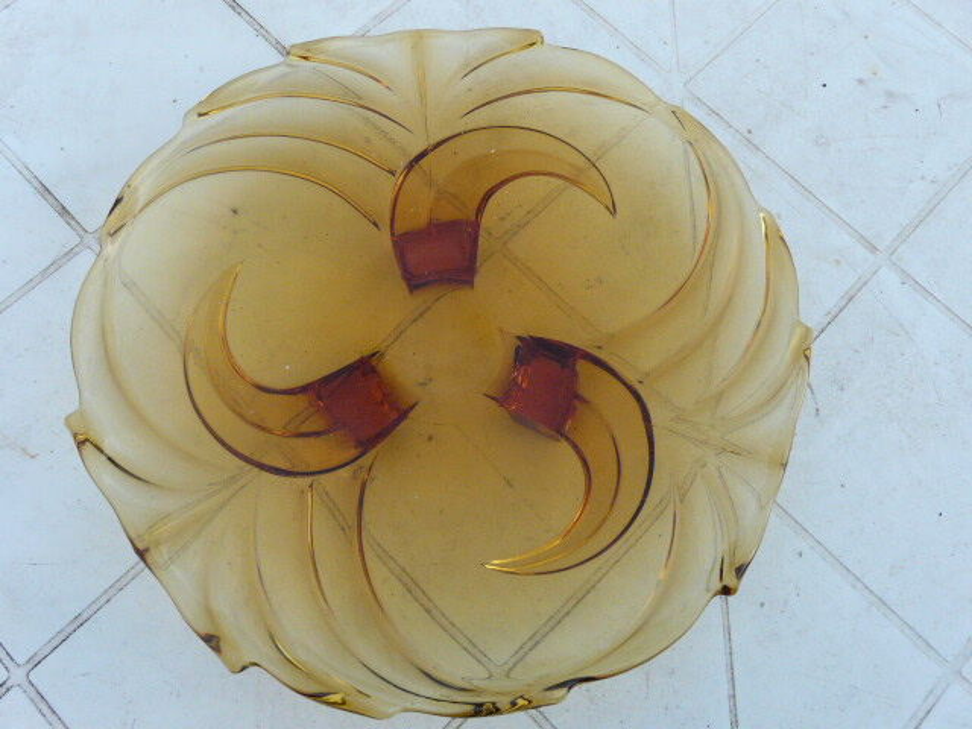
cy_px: 364
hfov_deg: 63.4
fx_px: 786
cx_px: 486
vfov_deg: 49.7
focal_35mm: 28
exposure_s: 1/250
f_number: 4
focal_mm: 4.6
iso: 400
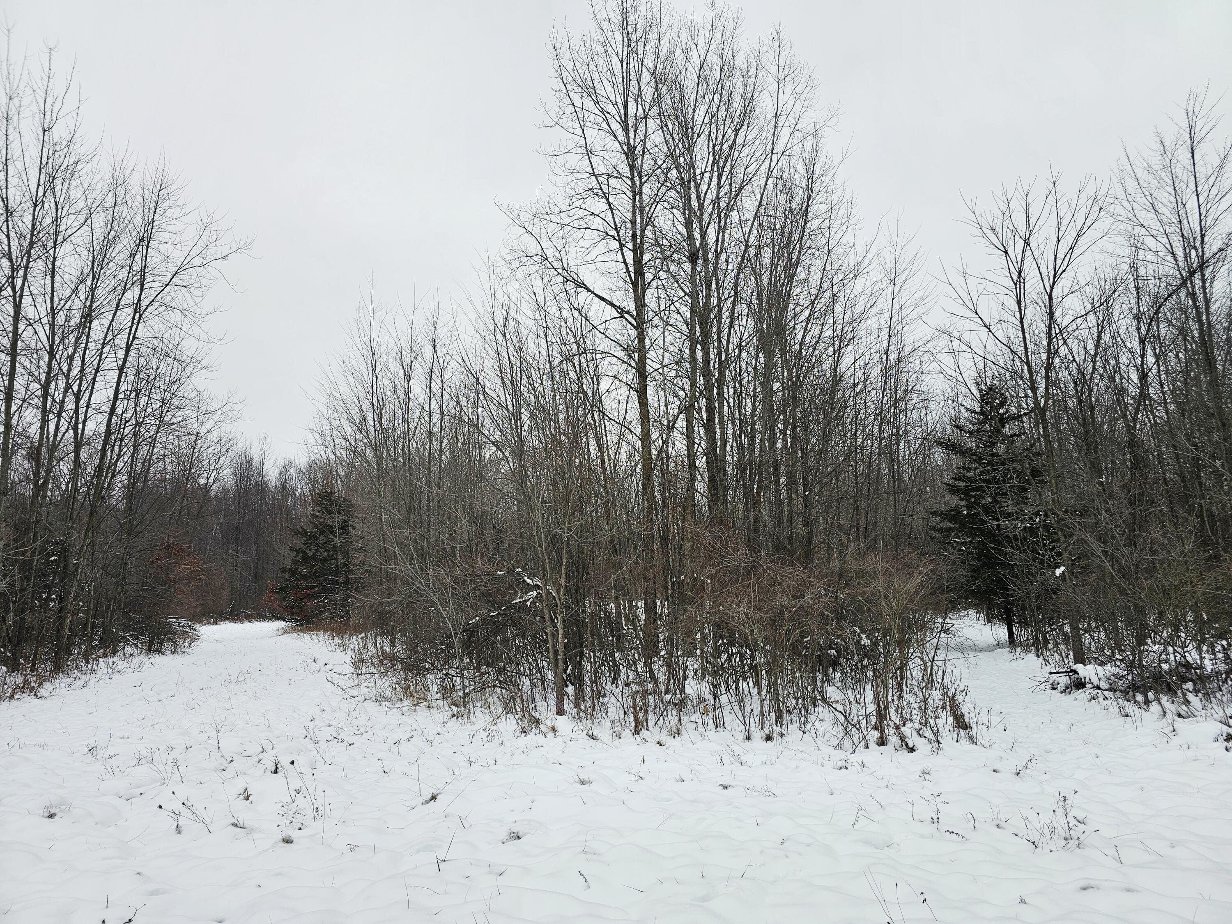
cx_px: 616
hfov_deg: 73.9
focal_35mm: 23
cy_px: 462
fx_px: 819
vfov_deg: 58.9
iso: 12
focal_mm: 6.3
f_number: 1.7
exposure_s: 1/120
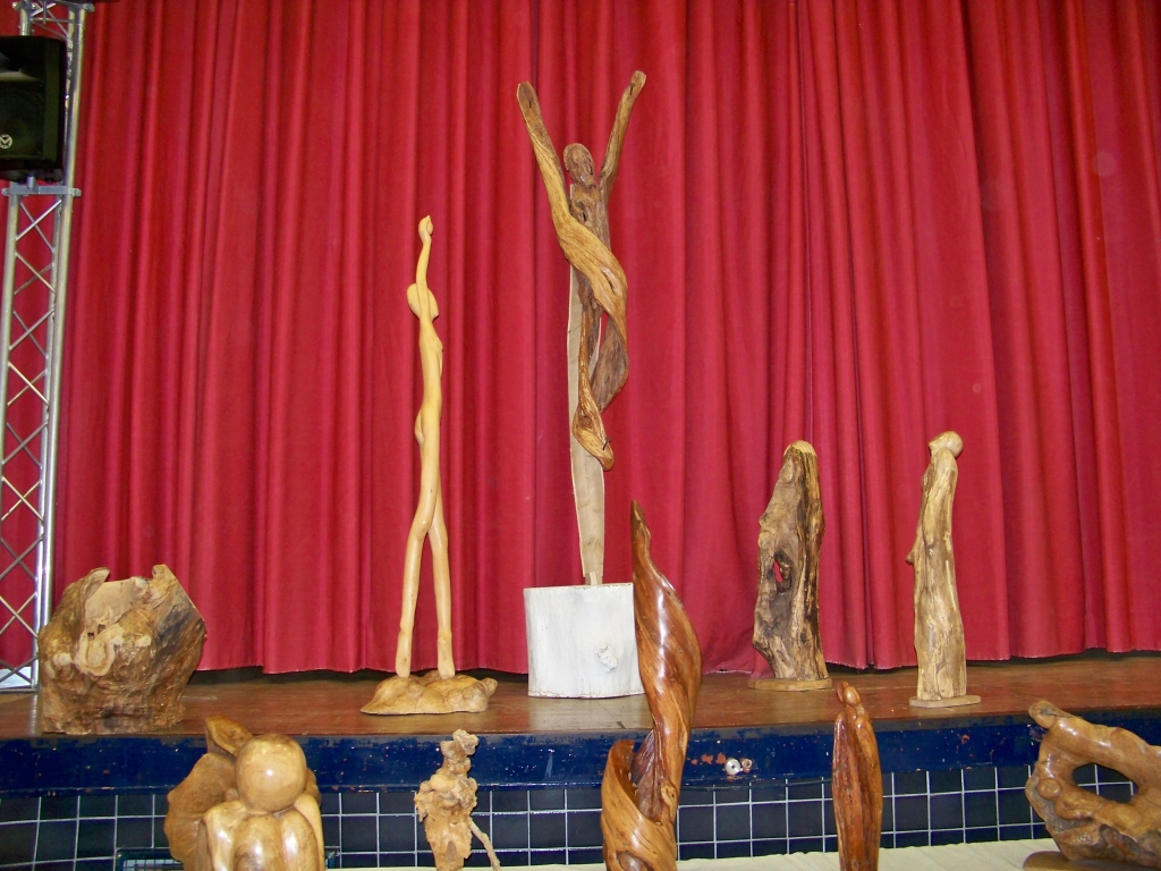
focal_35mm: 33
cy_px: 436
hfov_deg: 55.4
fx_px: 1107
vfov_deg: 42.9
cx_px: 580
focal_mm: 5.85
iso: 200
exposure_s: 1/30
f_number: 2.8
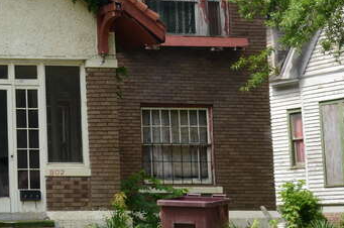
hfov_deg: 13.6
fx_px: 1412
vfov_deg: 9.2
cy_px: 3
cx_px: -21
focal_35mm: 148
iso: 200
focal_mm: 42
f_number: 8
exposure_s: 1/320
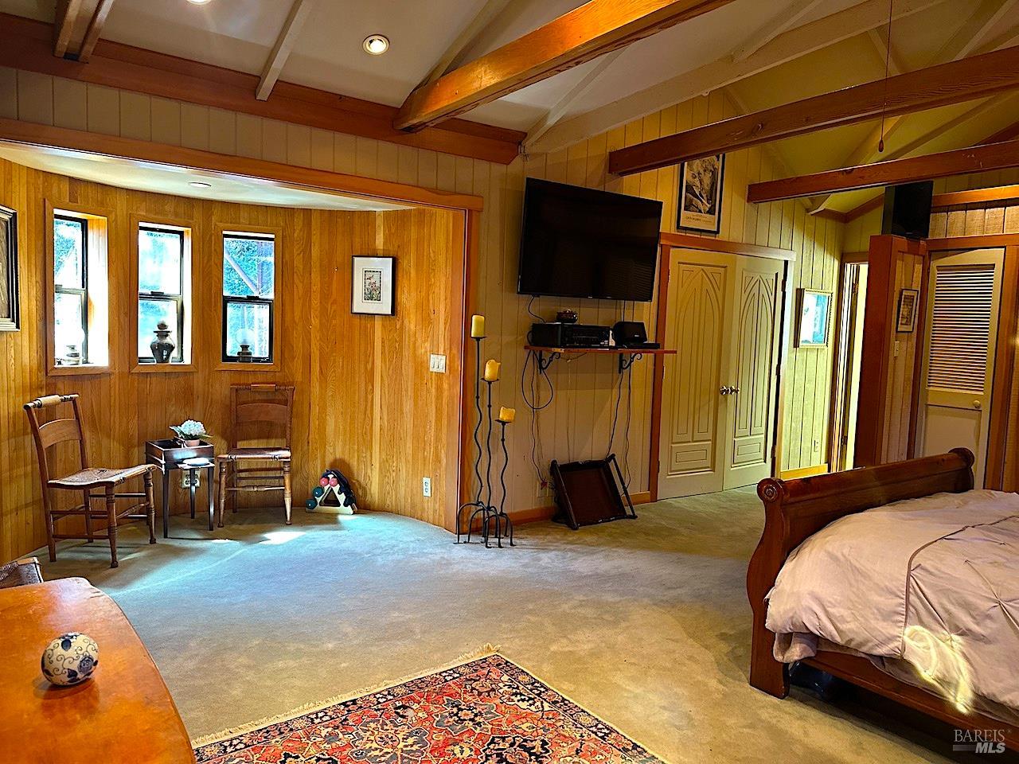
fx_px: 706
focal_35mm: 24
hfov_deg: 71.6
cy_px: 382
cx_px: 510
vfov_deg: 56.8
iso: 320
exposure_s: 1/60
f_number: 1.78
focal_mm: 6.86
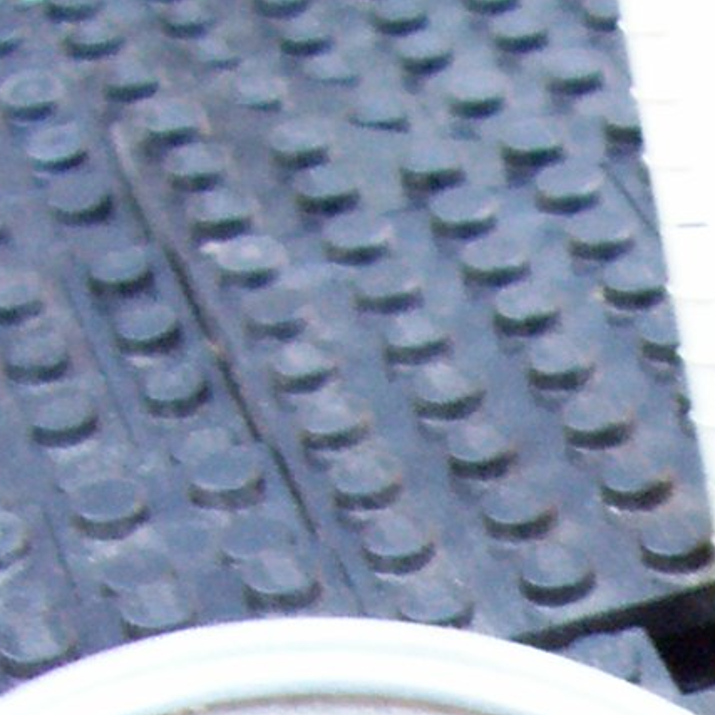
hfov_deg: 10.2
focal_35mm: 162
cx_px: 1232
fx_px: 3786
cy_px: 1417
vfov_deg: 10.0
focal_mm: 5.6
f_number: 2.7
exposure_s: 1/28.5
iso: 160
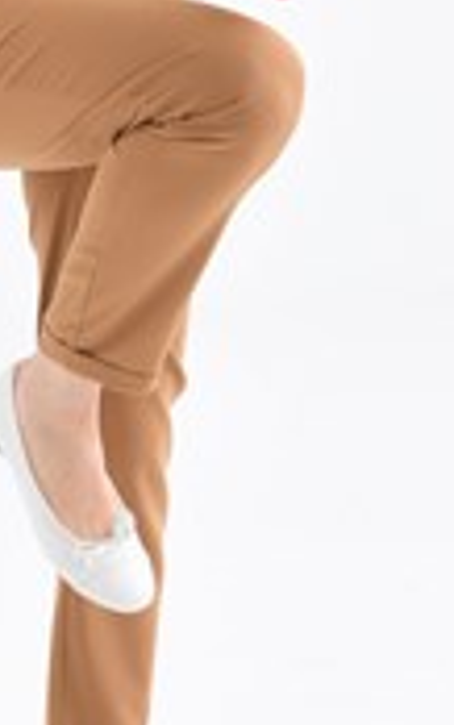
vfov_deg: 16.2
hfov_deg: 10.2
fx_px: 2510
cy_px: 79
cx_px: -37
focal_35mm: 127
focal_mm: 38
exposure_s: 1/125
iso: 160
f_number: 6.3
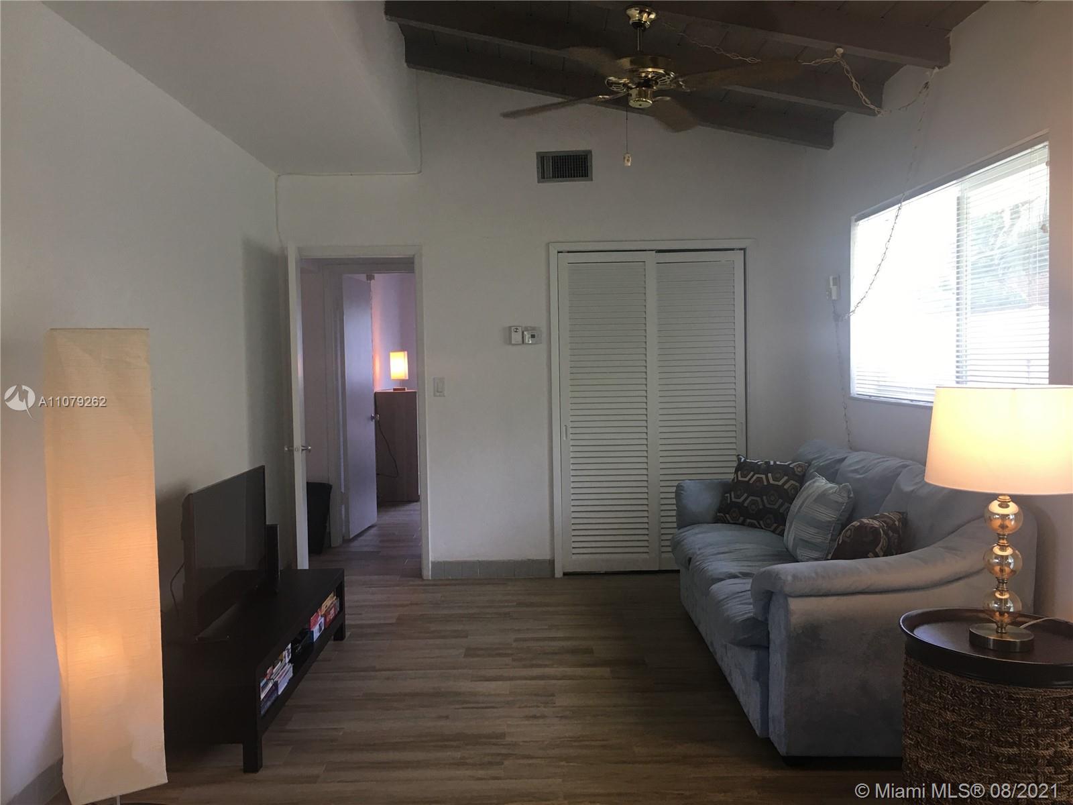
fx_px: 899
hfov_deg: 61.7
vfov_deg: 48.2
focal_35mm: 29
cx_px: 536
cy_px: 402
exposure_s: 1/30
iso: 25
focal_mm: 4.15
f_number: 2.2
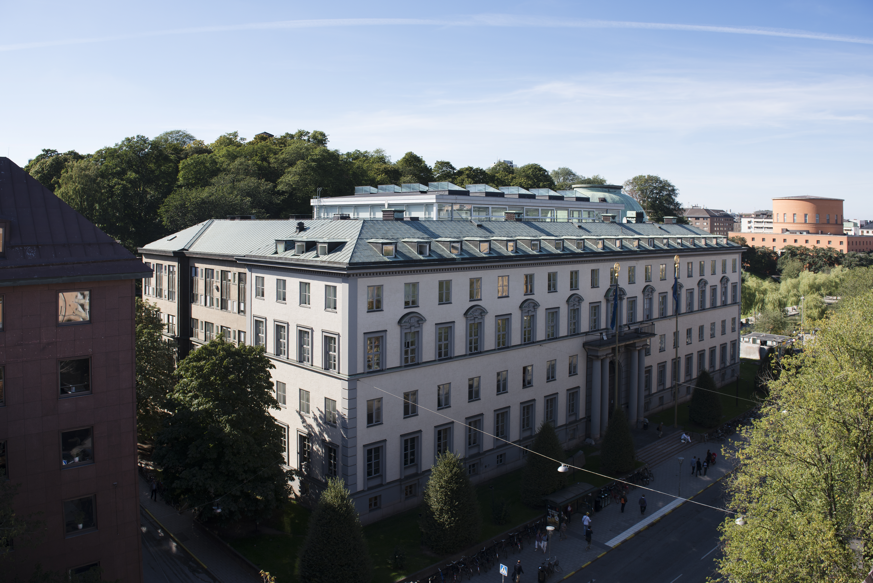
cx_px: 436
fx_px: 582
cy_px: 292
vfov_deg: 53.2
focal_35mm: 24
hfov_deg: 73.7
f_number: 7.1
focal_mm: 24
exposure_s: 1/250
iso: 125
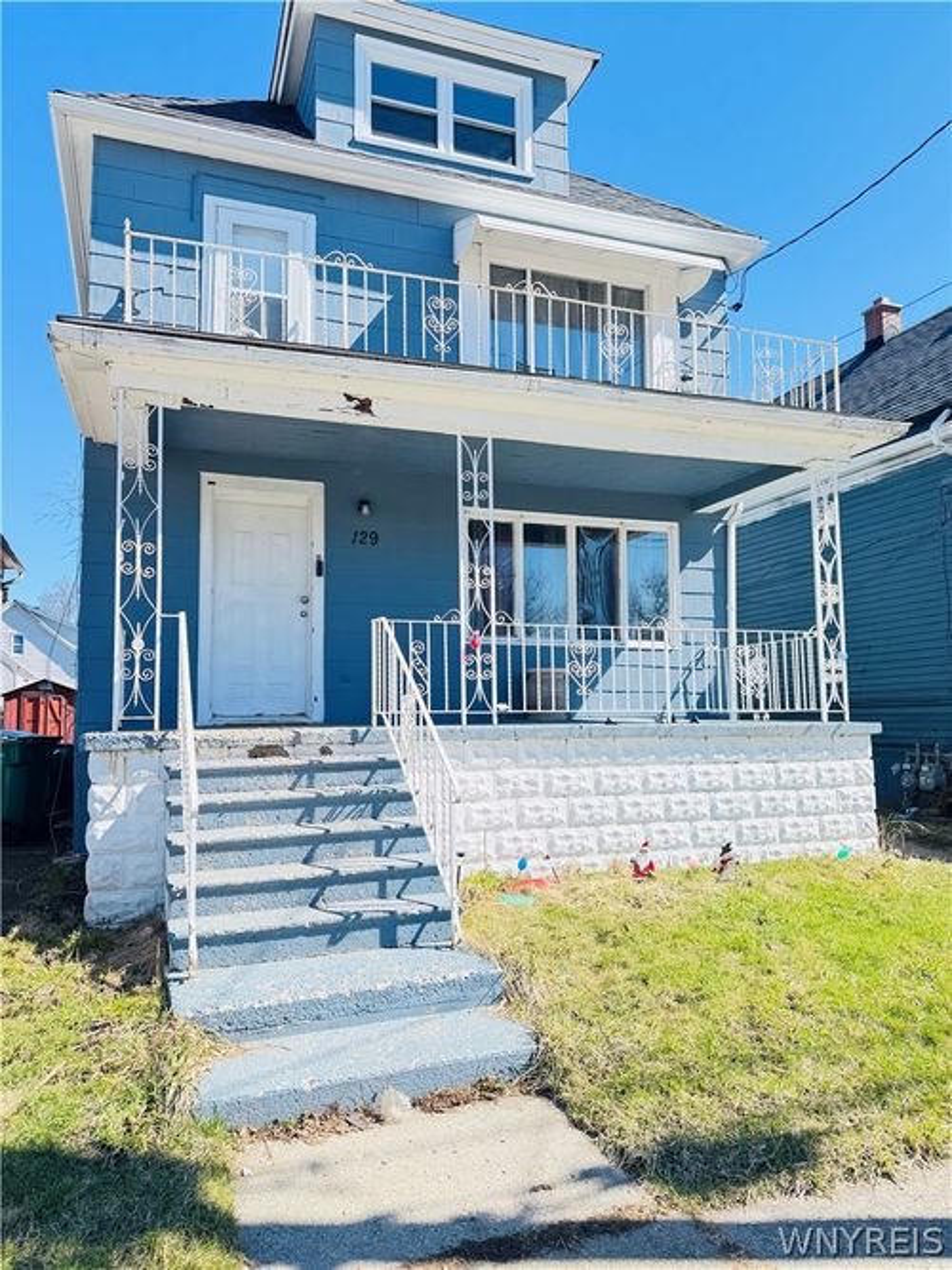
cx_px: 476
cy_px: 635
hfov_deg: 56.8
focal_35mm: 24
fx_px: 880
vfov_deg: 71.6
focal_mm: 6.76
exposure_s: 1/1151
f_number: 1.78
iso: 80
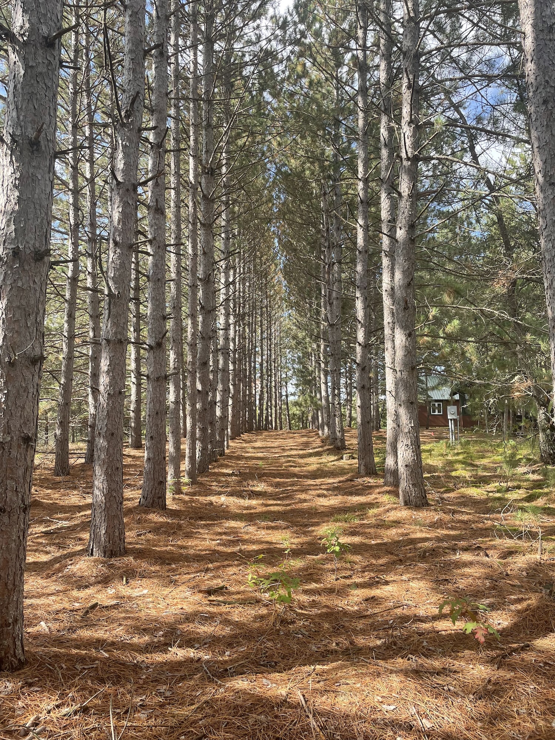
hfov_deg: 53.1
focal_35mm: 26
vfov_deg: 67.3
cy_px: 370
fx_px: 556
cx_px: 278
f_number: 1.6
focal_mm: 4.2
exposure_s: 1/435
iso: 32
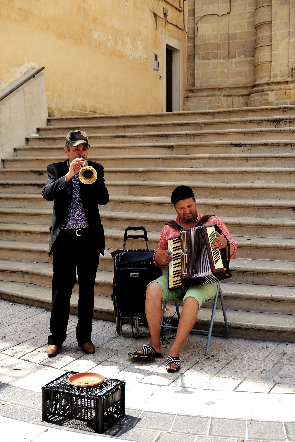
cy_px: 221
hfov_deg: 27.5
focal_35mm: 49
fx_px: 602
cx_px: 148
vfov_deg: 40.3
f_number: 3.6
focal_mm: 32.9
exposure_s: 1/500
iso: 100
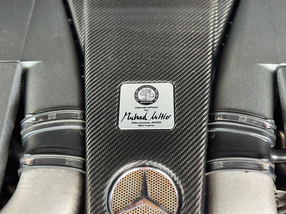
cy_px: 107
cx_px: 143
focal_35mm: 48
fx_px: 397
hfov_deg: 39.7
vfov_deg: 30.3
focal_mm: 6.86
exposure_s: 1/60
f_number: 1.78
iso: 250
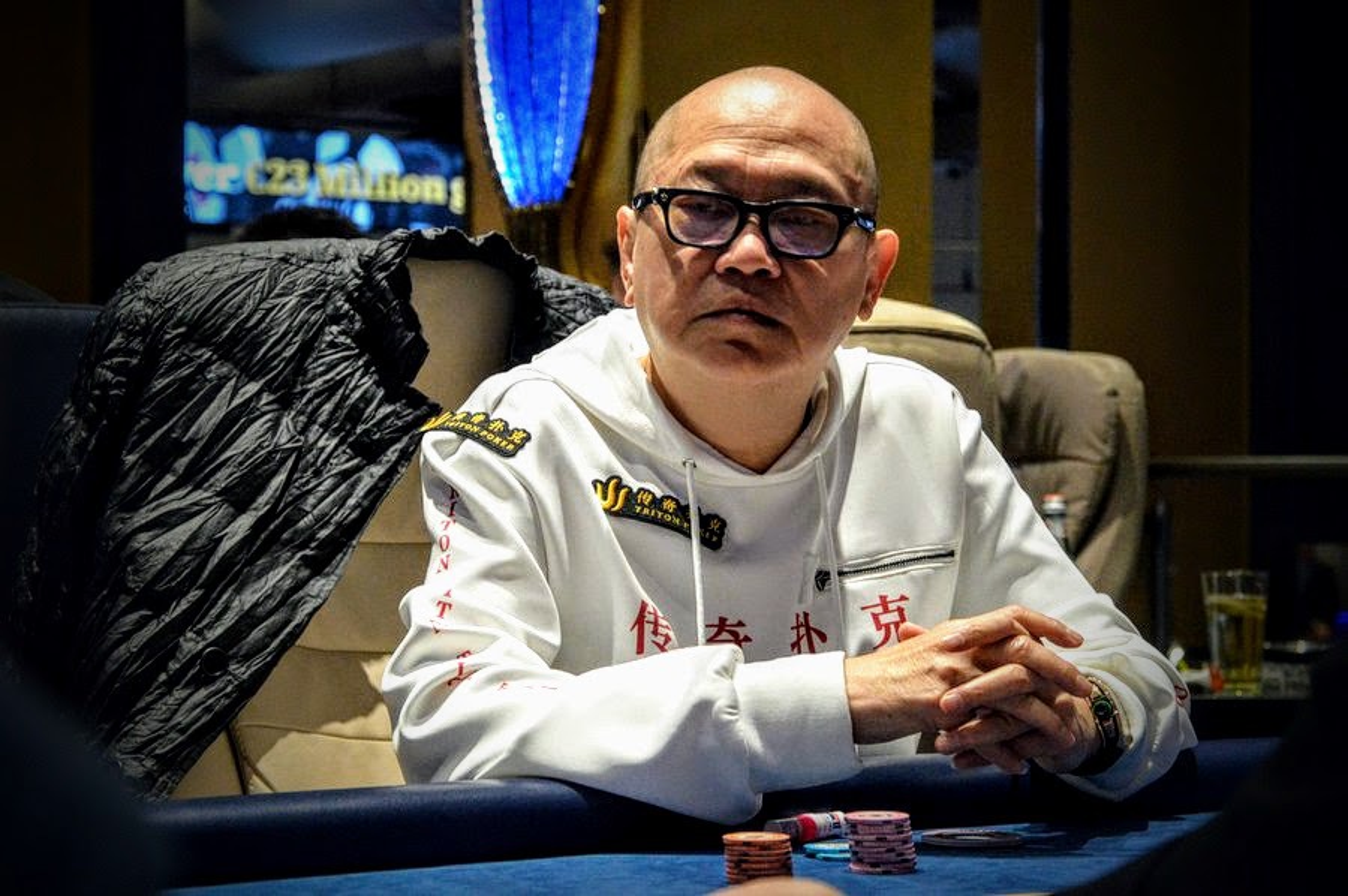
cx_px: 674
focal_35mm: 78
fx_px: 2917
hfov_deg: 26.0
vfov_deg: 17.5
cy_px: 448
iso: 3200
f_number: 5.6
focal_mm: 52
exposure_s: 1/125
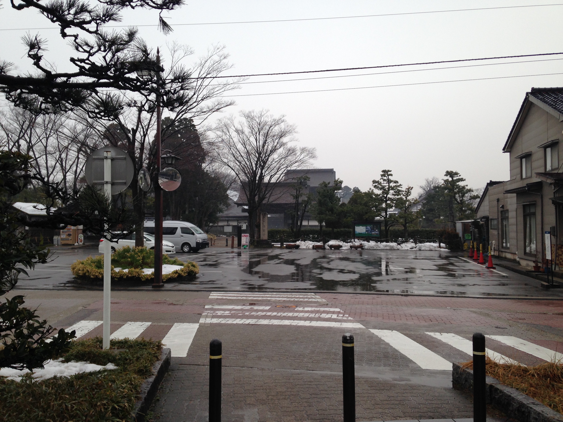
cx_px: 282
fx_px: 537
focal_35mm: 33
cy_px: 211
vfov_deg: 42.9
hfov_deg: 55.4
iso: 50
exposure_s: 1/227
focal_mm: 4.12
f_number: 2.4
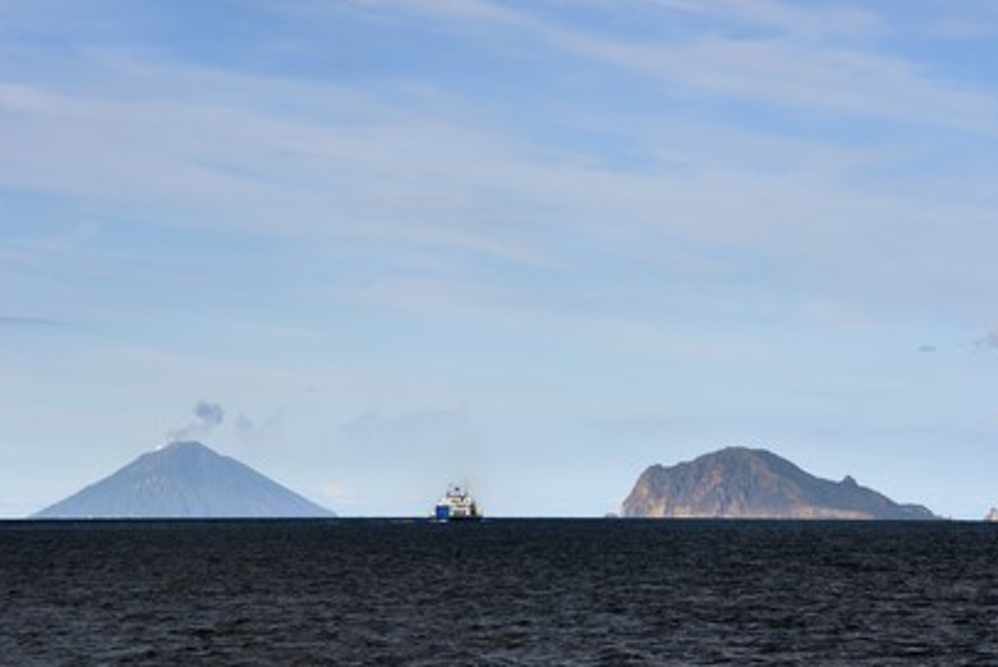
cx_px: 490
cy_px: 329
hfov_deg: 15.3
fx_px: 3717
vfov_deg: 10.3
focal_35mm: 134
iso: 200
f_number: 14
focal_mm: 130
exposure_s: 1/500
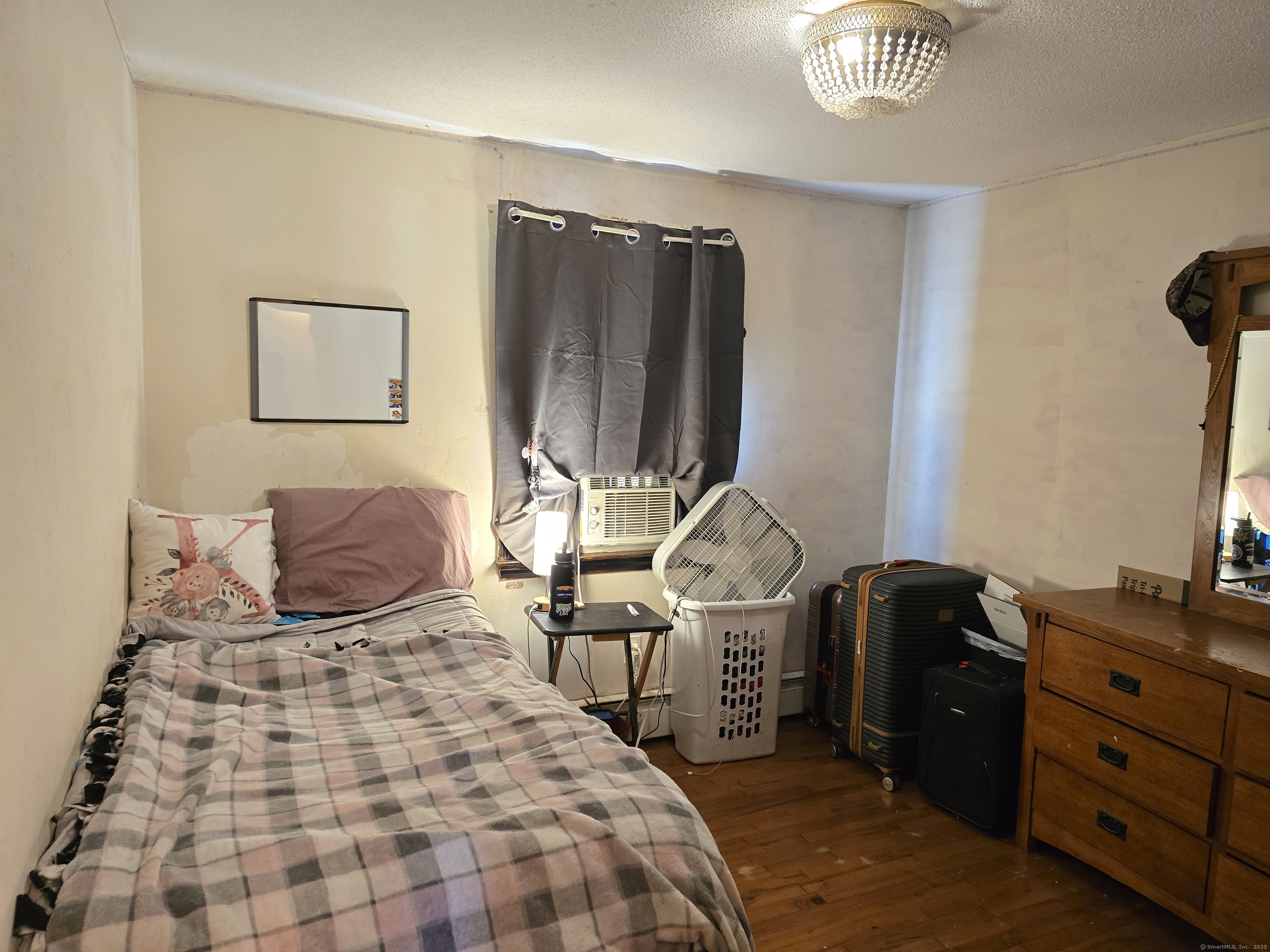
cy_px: 476
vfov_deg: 58.9
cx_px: 635
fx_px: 844
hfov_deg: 73.9
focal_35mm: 23
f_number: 1.7
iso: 800
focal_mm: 6.3
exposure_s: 1/60
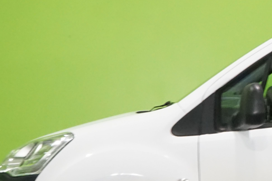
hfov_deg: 12.8
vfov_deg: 8.9
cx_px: 370
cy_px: 148
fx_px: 1164
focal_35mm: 154
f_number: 25
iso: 6400
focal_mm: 50
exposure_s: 1/20
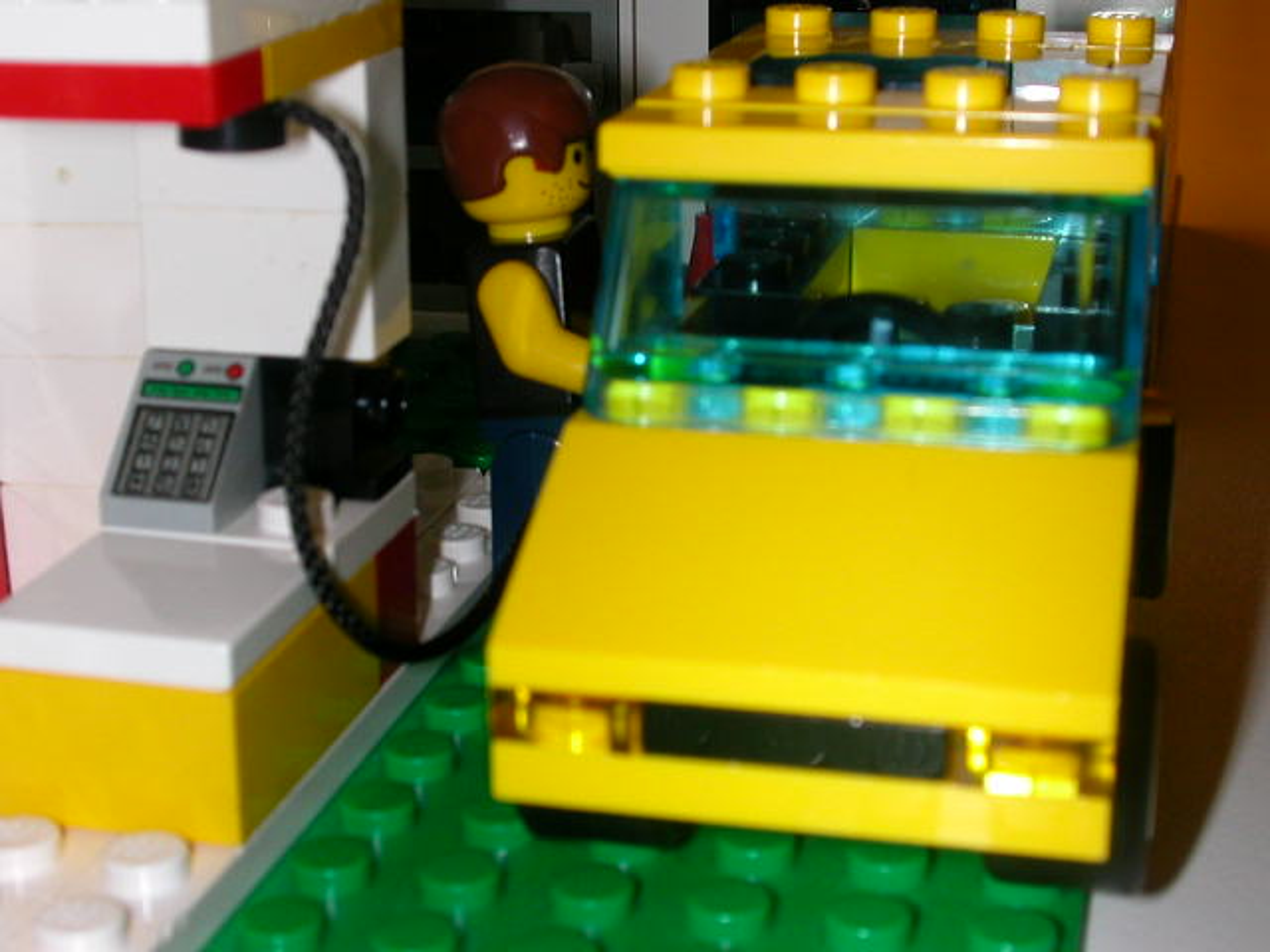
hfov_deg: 30.3
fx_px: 2348
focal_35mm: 64
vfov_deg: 22.9
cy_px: 476
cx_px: 635
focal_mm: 9.7
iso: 100
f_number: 5.9
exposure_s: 1/59.9
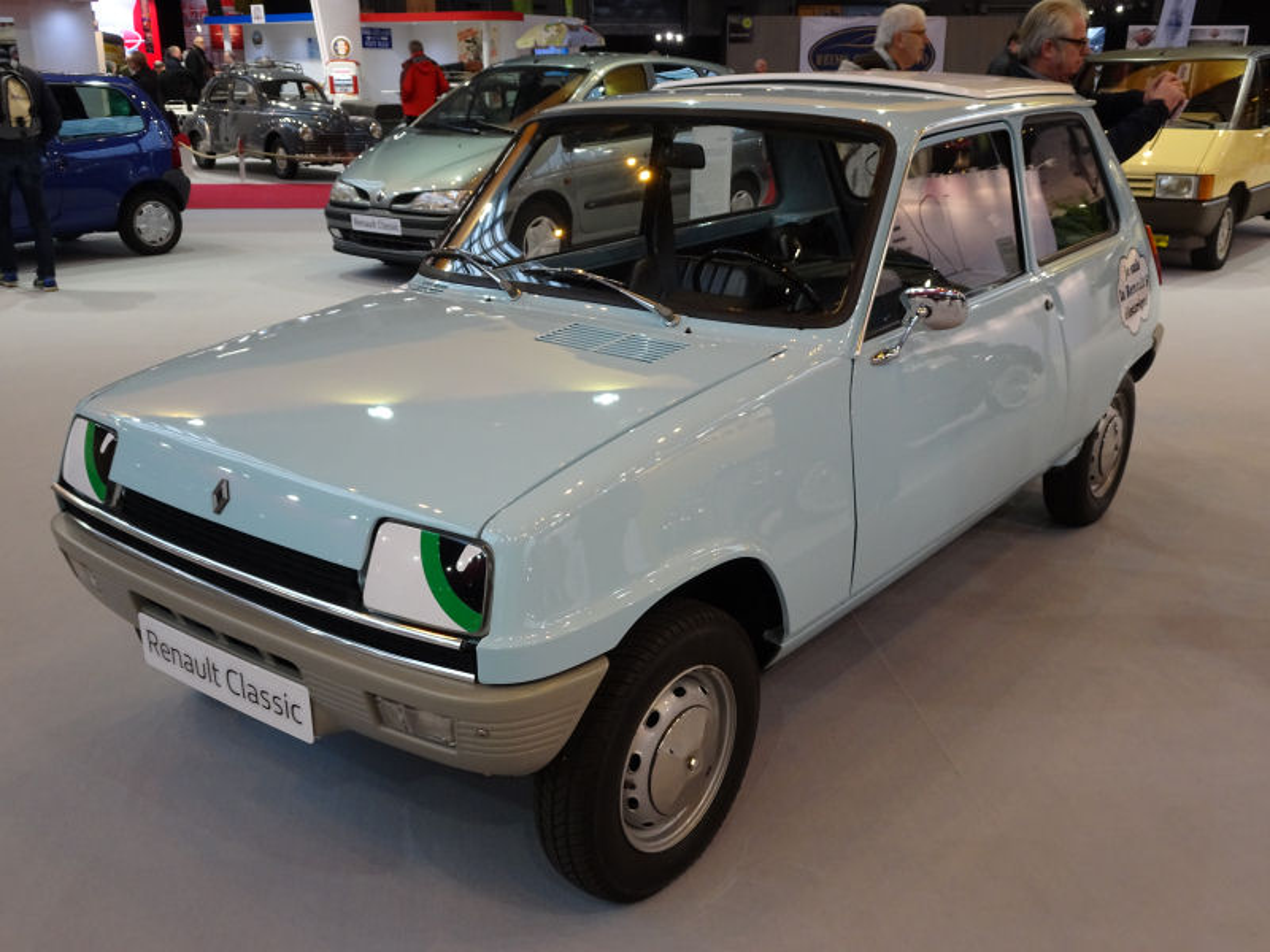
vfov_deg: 45.4
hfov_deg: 58.4
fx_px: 1137
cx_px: 635
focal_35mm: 31
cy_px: 476
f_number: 4
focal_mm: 5.26
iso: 200
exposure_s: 1/40
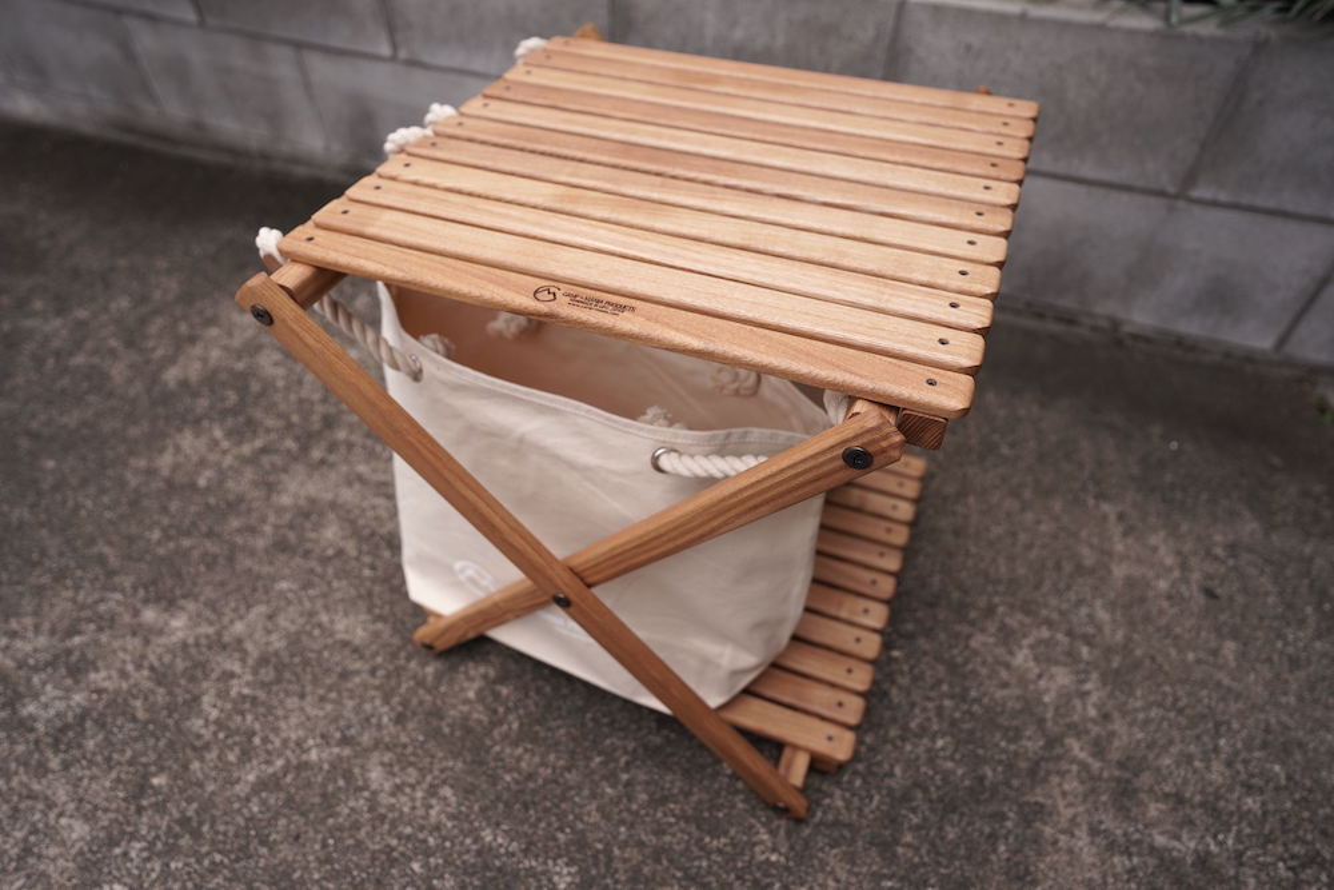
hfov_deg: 78.6
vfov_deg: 57.2
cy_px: 445
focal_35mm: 22
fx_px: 815
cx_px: 667
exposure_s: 1/1000
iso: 100
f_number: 2.8
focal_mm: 22
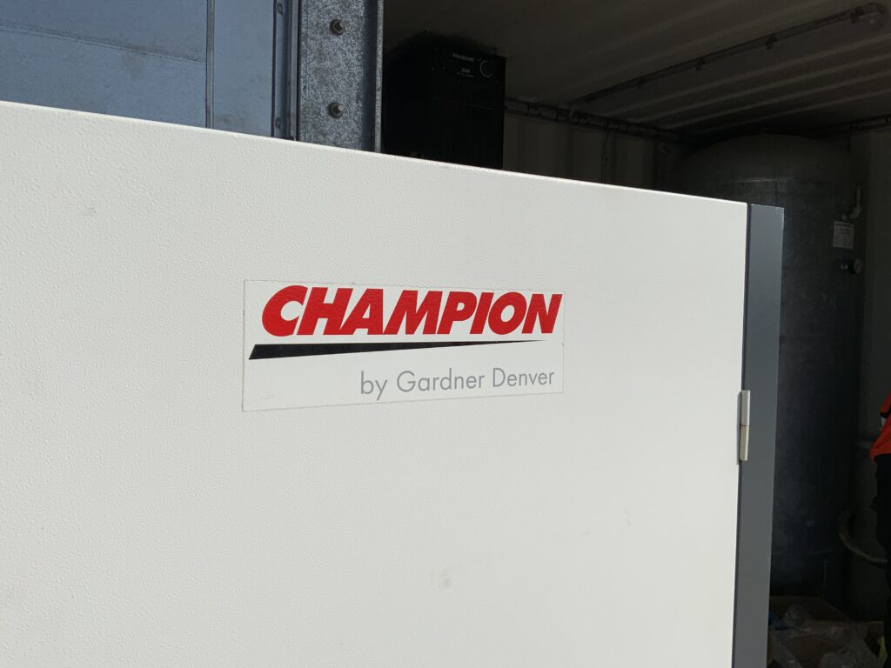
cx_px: 446
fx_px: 746
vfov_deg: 48.2
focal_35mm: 29
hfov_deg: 61.7
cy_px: 334
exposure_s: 1/7407
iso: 20
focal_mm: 3
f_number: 1.8
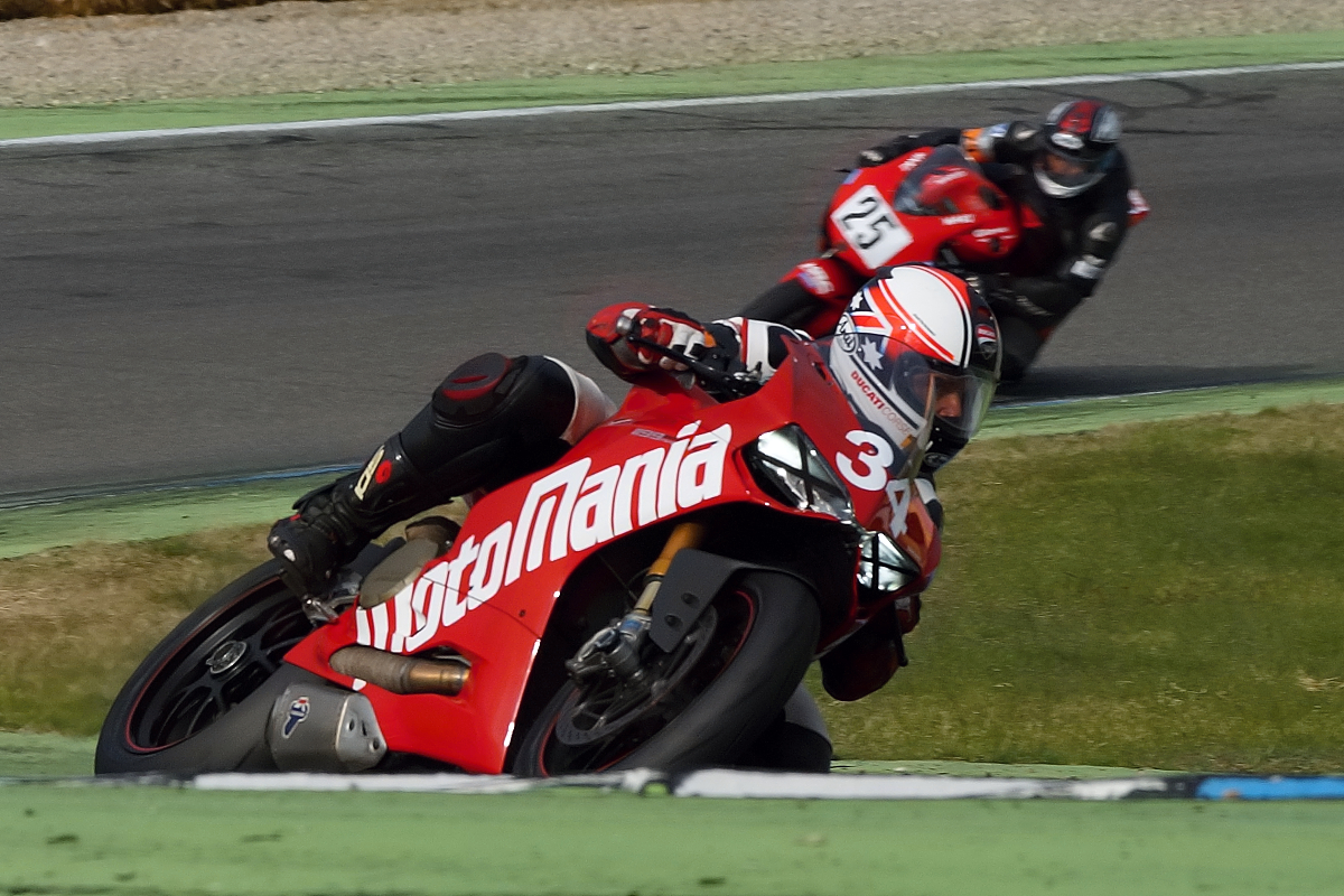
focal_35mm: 345
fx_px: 12879
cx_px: 672
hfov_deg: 6.0
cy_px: 448
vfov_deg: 4.0
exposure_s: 1/800
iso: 400
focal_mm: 230
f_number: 11
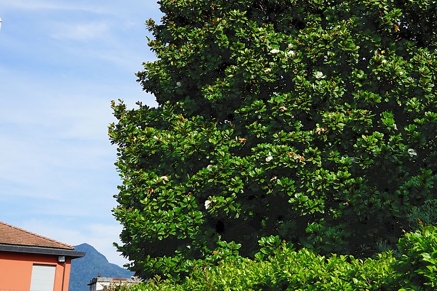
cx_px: 277
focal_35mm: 56
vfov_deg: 24.0
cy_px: 90
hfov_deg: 35.4
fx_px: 680
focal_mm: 37
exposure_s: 1/100
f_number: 11
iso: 100
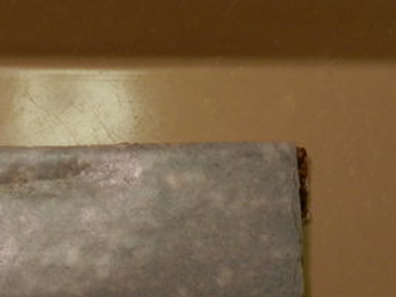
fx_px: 652
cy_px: 218
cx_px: 142
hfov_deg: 33.6
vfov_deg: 25.4
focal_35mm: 57
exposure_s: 1/20
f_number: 4
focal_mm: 6.7
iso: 400
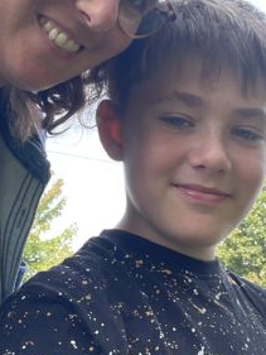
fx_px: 655
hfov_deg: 22.9
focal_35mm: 64
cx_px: 150
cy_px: 64
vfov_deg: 29.5
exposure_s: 1/122
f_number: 2.2
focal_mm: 2.71
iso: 25
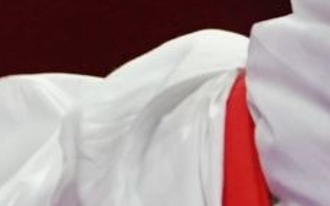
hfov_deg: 0.7
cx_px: -288
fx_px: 27909
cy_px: -156
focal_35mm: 3104
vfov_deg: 0.4
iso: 2500
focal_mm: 258
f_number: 4
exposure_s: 1/1000
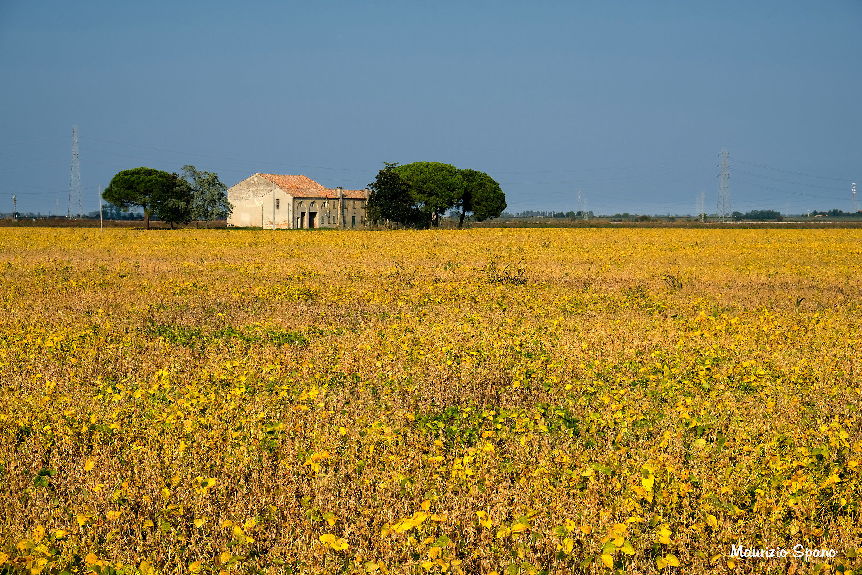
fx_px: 1987
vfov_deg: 16.5
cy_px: 288
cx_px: 431
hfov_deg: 24.5
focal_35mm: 83
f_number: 8
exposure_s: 1/250
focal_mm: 55
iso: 100
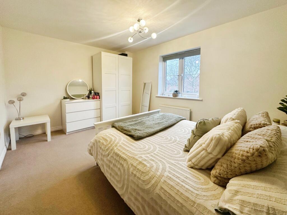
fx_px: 116
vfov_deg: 85.7
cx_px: 144
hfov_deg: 102.0
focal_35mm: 14
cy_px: 108
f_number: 2.2
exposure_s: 1/100
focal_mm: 2.22
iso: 250
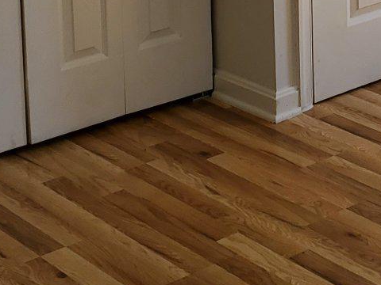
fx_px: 1222
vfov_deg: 12.3
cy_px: -211
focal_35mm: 111
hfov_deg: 16.6
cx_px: 511
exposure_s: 1/120
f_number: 2.4
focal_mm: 4.3
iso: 50
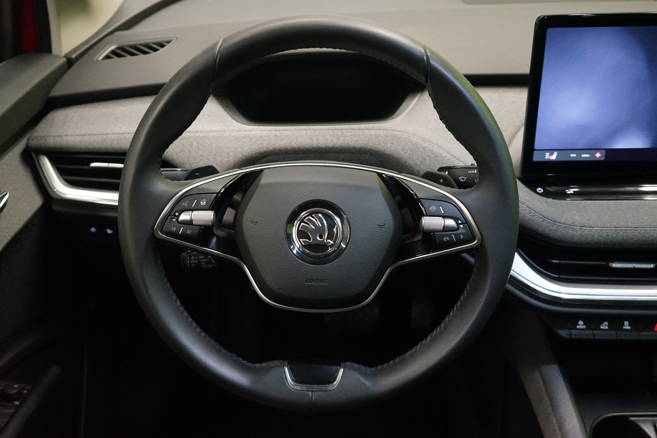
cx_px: 319
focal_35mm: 37
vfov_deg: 35.9
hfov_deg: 51.9
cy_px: 213
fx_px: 675
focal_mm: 36
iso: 6400
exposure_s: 1/80
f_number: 4
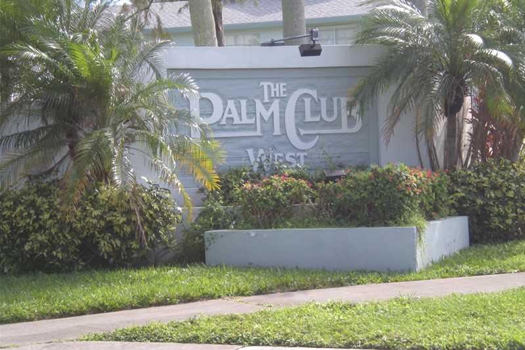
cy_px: 156
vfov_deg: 11.5
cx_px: 263
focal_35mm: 119
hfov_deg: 17.2
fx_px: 1735
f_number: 5.9
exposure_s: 1/114
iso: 79
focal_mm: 18.9
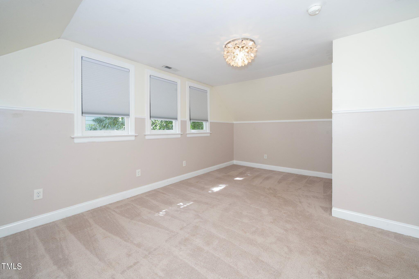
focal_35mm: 14
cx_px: 210
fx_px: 163
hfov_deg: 104.3
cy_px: 140
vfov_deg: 81.2
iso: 640
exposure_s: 1/25
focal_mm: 14
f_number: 11
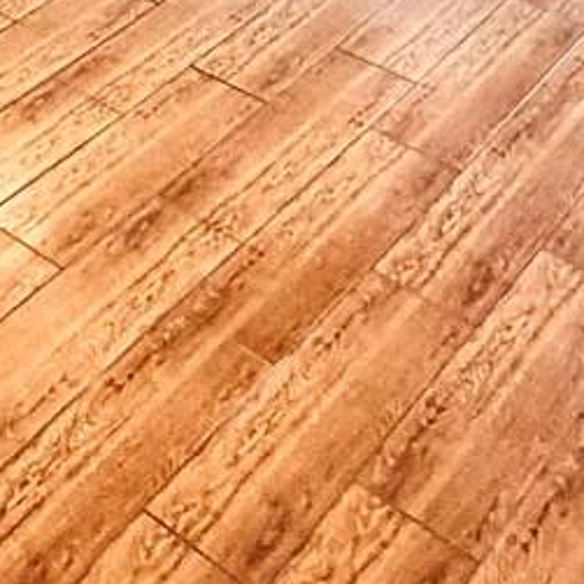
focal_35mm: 79
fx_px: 1508
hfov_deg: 19.3
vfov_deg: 15.0
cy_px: -754
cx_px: -284
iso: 160
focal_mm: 2.22
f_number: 2.2
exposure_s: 1/120
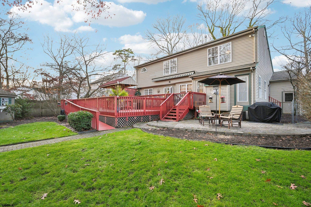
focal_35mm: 16
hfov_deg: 96.7
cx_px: 156
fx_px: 138
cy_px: 104
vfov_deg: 73.7
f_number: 8
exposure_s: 1/80
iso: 800
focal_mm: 16
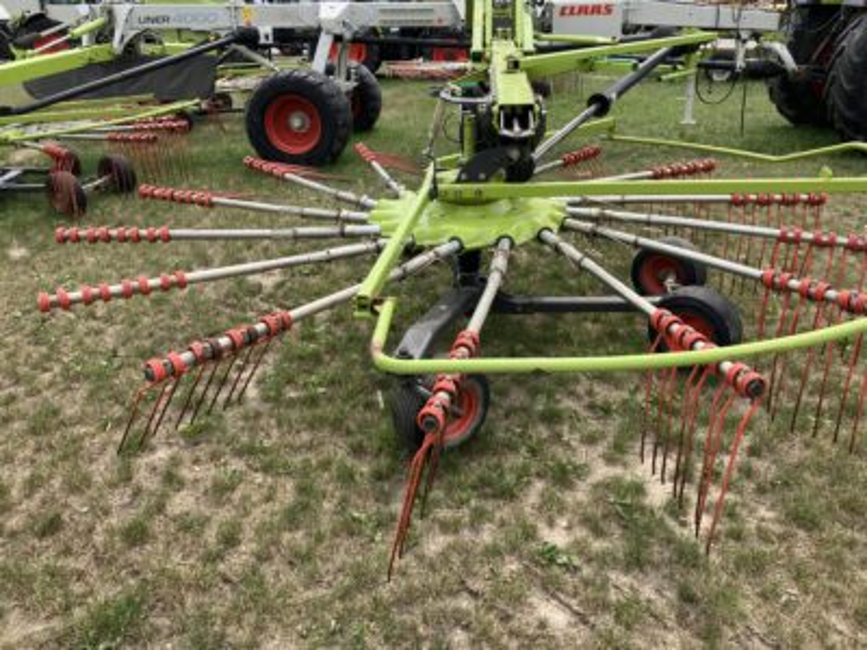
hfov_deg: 63.4
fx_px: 701
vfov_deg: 49.7
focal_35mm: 28
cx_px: 434
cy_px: 325
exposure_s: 1/1066
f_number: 1.8
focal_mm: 3.99
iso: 32
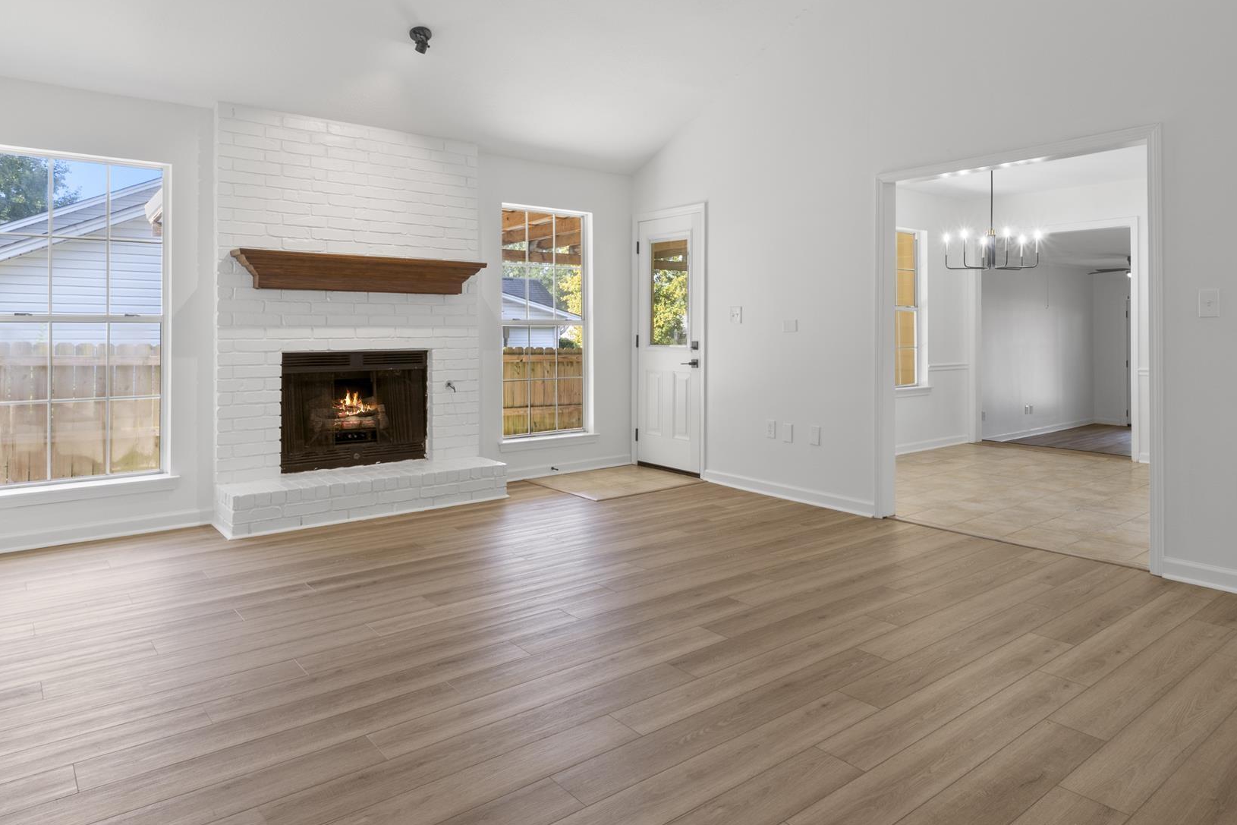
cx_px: 741
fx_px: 790
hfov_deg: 75.3
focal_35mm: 23
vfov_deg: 54.5
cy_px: 306
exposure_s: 1/3
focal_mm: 10
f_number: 9
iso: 200
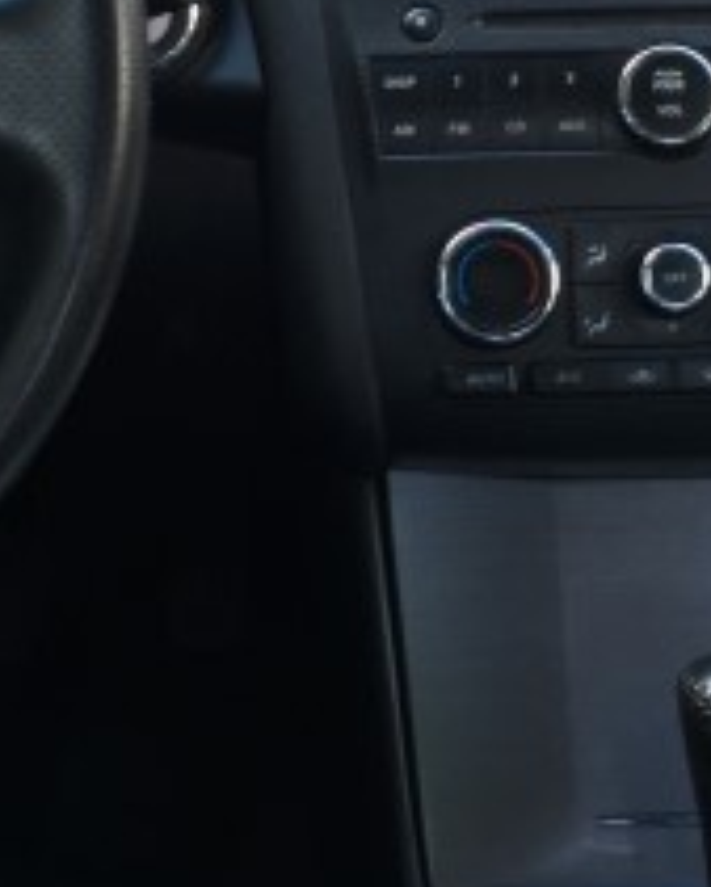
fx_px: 2260
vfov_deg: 21.8
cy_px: 130
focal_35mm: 86
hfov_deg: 17.9
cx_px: 391
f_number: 2.2
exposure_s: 1/40
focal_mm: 4.15
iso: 32
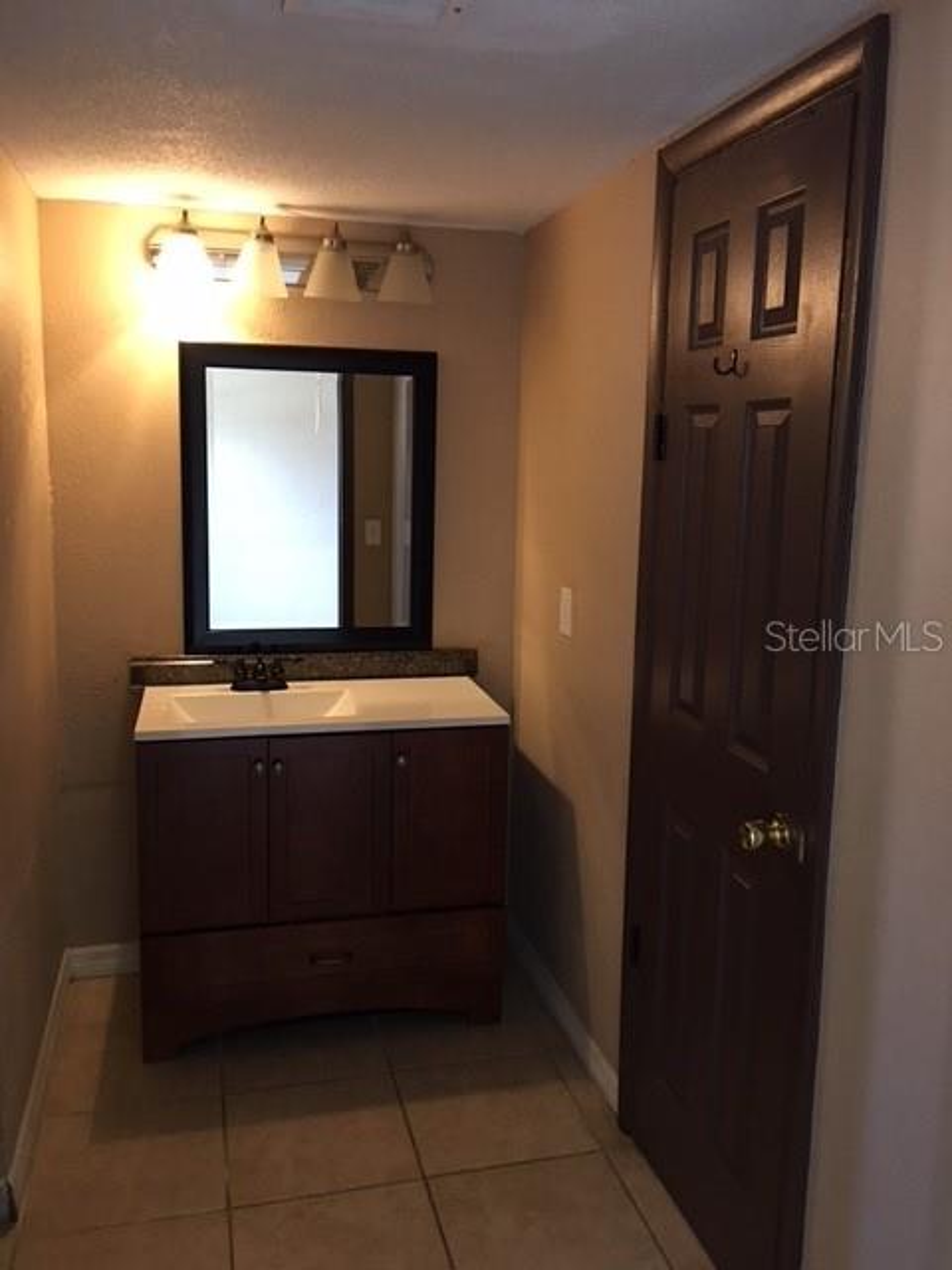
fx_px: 1063
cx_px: 476
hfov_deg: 48.2
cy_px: 635
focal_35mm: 29
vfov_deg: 61.7
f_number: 2.2
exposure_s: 1/15
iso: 125
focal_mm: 4.15
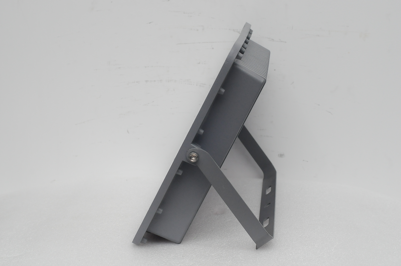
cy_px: 133
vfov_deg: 18.1
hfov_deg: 27.0
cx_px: 200
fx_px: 834
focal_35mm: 75
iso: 1000
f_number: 8
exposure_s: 1/100
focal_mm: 50
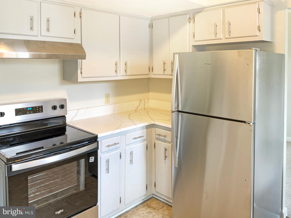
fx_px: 244
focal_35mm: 29
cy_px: 109
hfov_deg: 61.7
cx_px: 146
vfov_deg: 48.2
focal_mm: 3
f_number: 1.8
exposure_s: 1
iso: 16
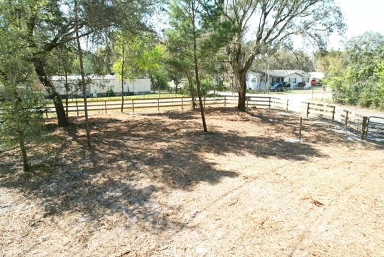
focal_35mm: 22
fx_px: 235
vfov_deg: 57.3
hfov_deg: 78.5
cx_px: 192
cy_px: 128
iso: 100
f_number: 2.8
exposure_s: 1/350
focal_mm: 8.38
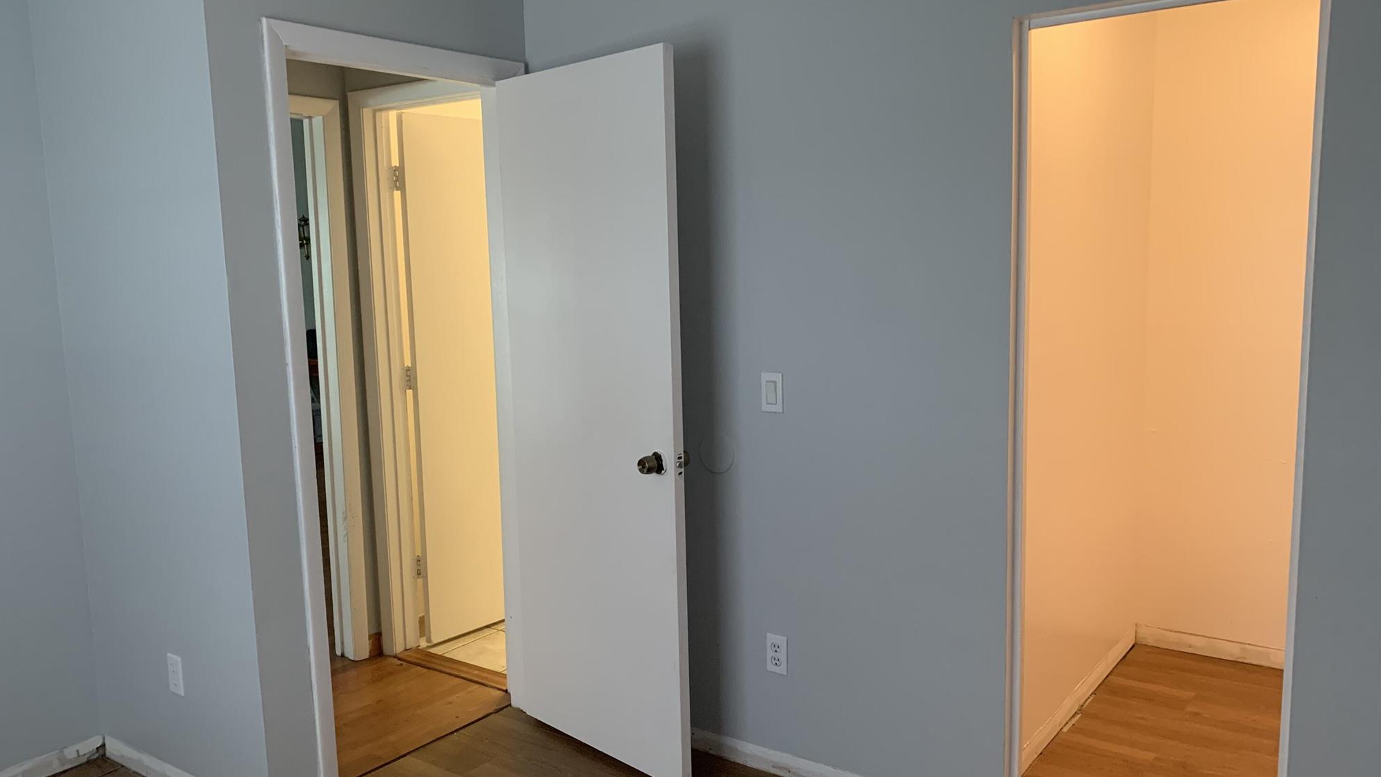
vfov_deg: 40.2
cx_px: 676
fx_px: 1062
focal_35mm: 29
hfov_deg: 66.1
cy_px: 420
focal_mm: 4.25
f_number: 1.8
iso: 320
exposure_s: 1/60
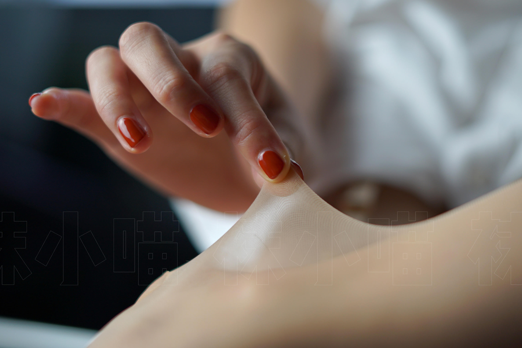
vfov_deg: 19.5
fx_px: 1015
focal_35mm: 70
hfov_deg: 28.7
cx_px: 324
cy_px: 186
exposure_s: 1/125
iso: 100
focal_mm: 50
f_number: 1.8
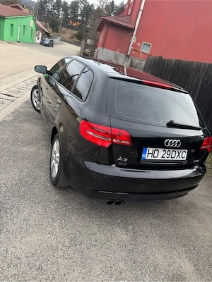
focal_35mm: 24
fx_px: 196
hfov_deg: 56.8
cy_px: 141
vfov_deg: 71.6
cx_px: 106
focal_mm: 6.76
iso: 80
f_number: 1.78
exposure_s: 1/645
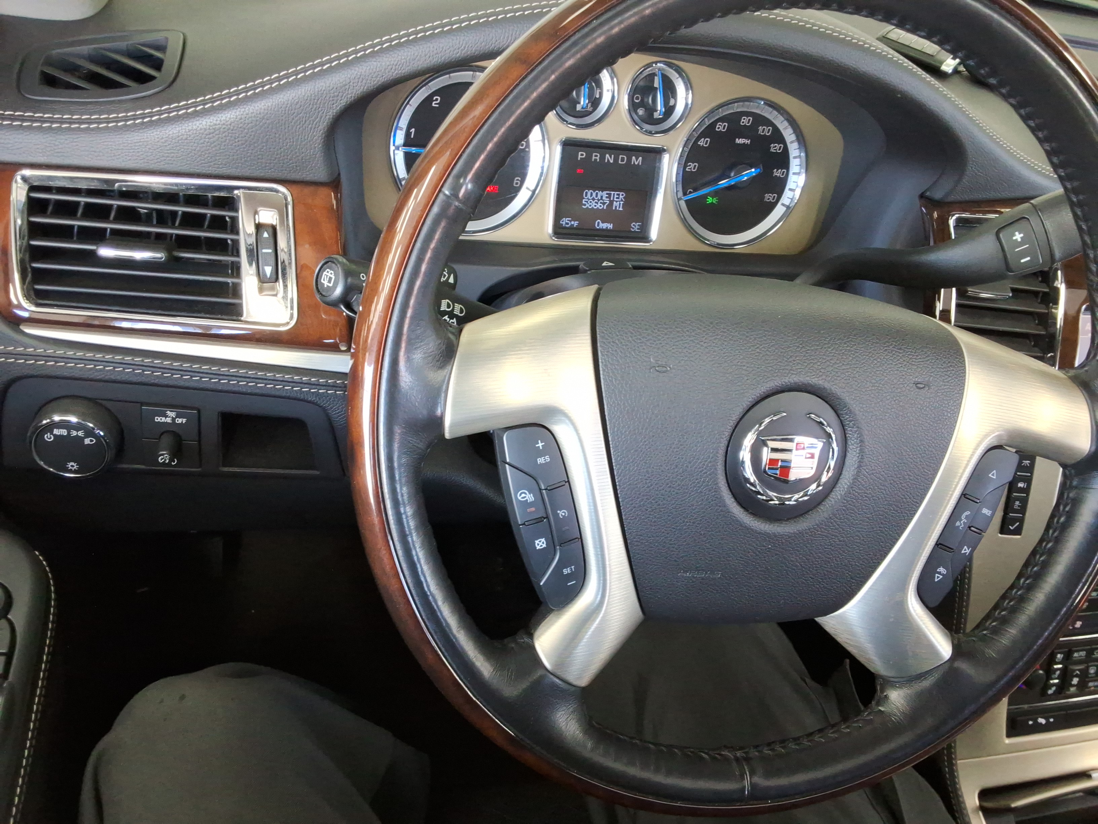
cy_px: 412
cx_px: 549
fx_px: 888
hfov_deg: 63.4
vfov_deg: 49.7
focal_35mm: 28
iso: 118
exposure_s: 1/40
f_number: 1.9
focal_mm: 2.91
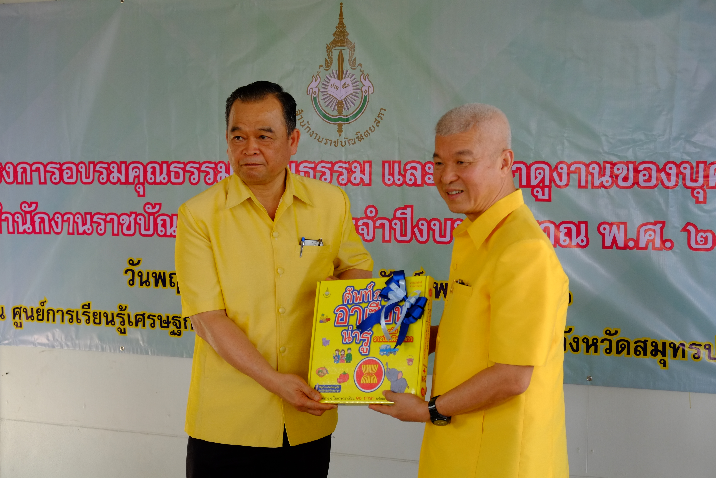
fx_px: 1273
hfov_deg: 31.4
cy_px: 239
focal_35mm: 64
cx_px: 358
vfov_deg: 21.2
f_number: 5
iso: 800
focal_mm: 42.5
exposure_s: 1/250
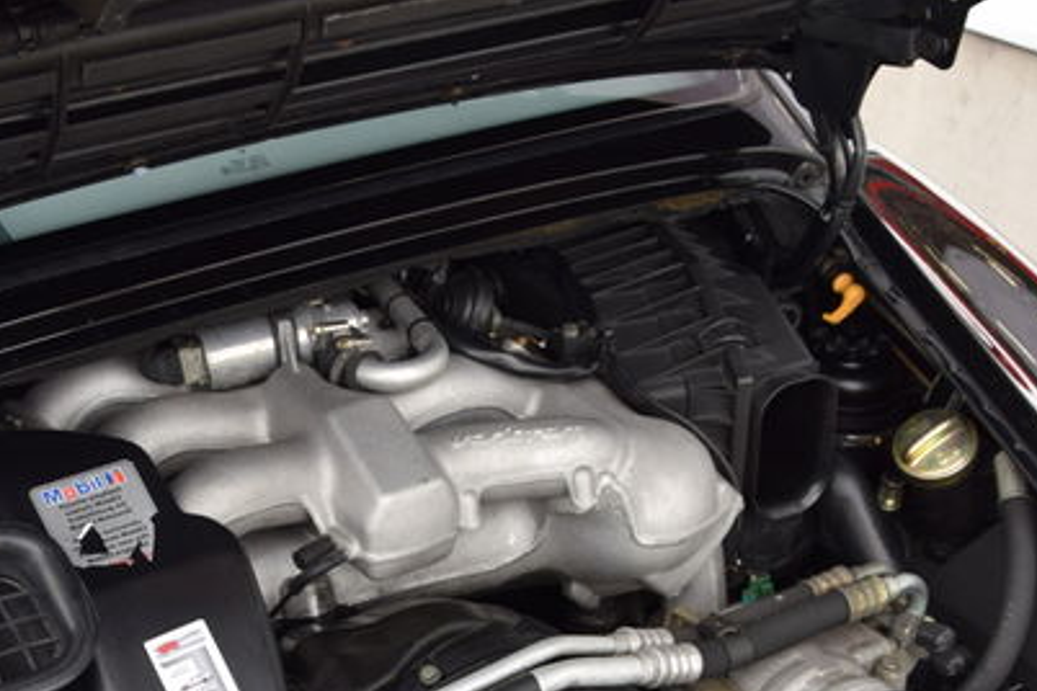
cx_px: 390
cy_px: 657
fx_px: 1815
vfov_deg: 21.0
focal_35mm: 63
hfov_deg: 31.8
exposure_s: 1/160
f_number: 6.3
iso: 400
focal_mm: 22
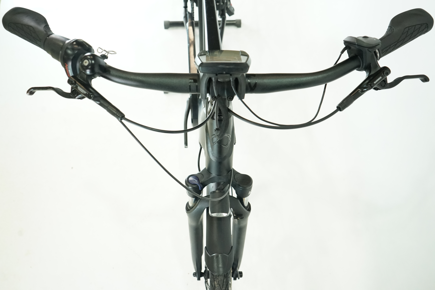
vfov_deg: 41.1
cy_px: 145
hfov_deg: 58.7
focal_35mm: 32
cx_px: 218
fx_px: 387
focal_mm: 32
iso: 3200
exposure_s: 1/200
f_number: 5.6
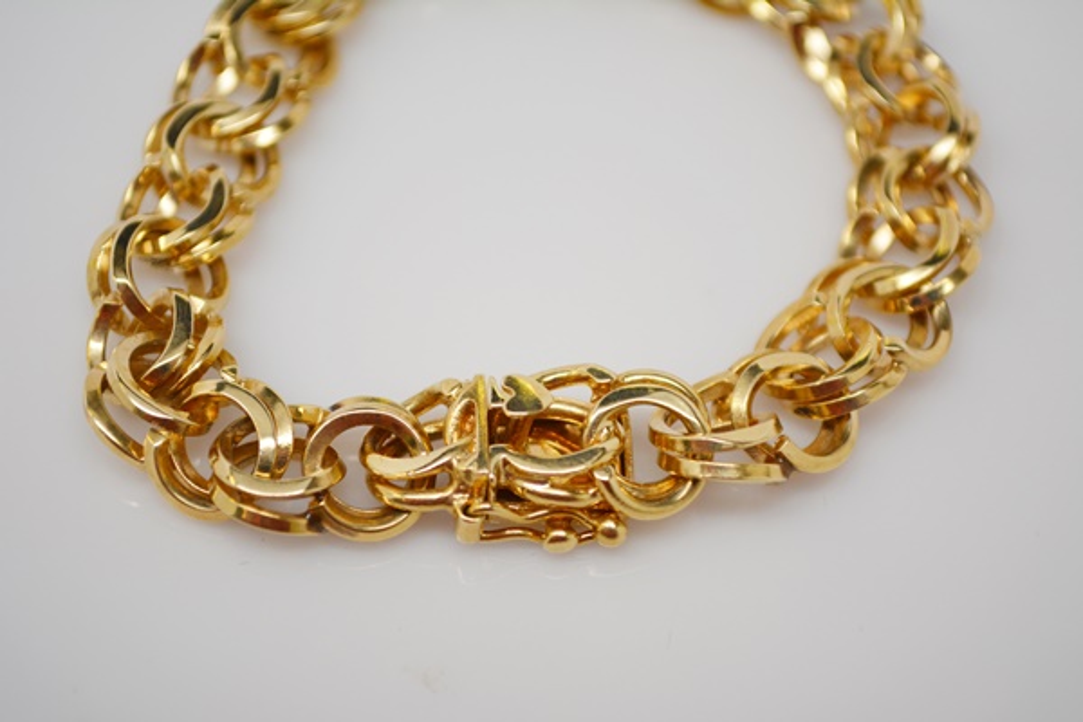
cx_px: 542
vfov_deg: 16.6
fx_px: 2482
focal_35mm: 82
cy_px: 361
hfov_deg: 24.6
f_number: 5.6
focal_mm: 55
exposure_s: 1/100
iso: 400
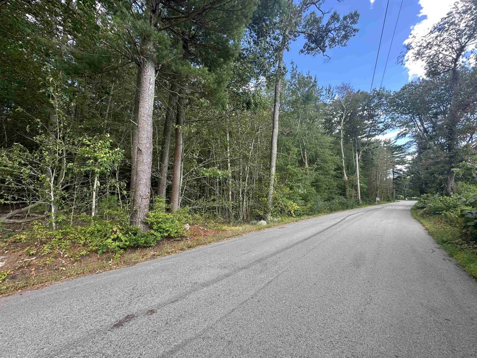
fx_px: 193
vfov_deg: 85.7
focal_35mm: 14
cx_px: 238
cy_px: 179
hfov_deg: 102.1
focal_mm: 2.22
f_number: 2.2
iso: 40
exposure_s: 1/147
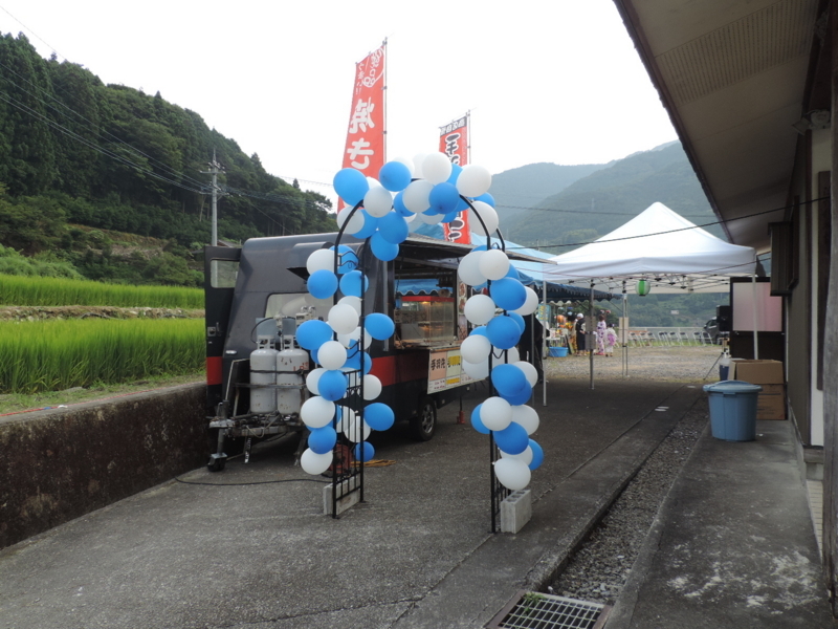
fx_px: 678
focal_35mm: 28
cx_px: 419
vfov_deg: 49.7
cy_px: 314
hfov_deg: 63.4
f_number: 3.1
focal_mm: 4.9
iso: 80
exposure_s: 1/125
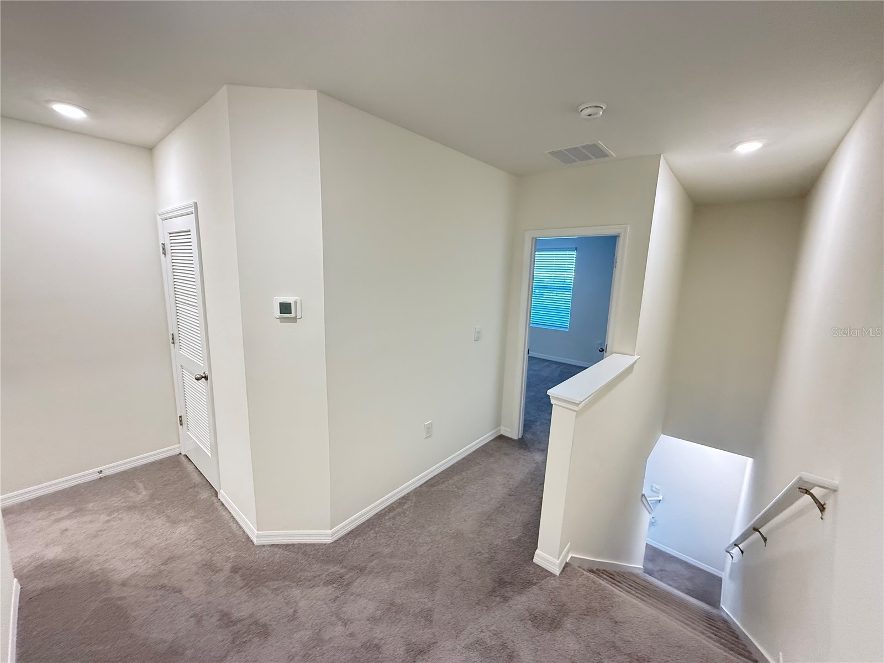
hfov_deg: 102.1
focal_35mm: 14
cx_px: 442
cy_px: 332
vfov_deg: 85.7
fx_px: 358
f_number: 2.2
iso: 640
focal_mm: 2.22
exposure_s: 1/60
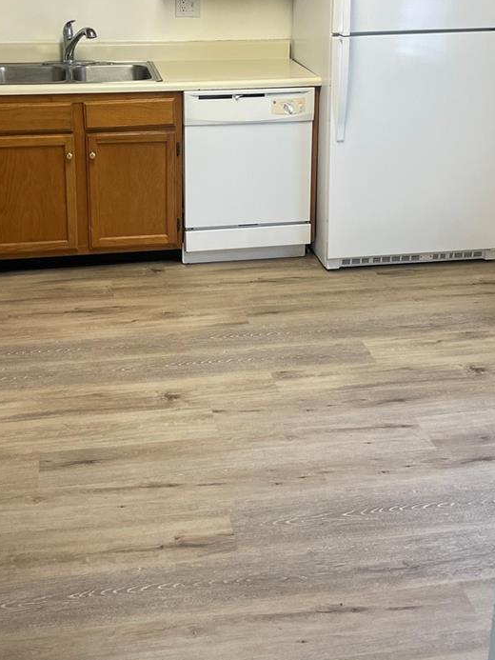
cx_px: 194
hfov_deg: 32.1
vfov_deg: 40.6
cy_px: 149
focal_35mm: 45
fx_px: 858
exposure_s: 1/120
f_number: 1.6
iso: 125
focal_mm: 4.2
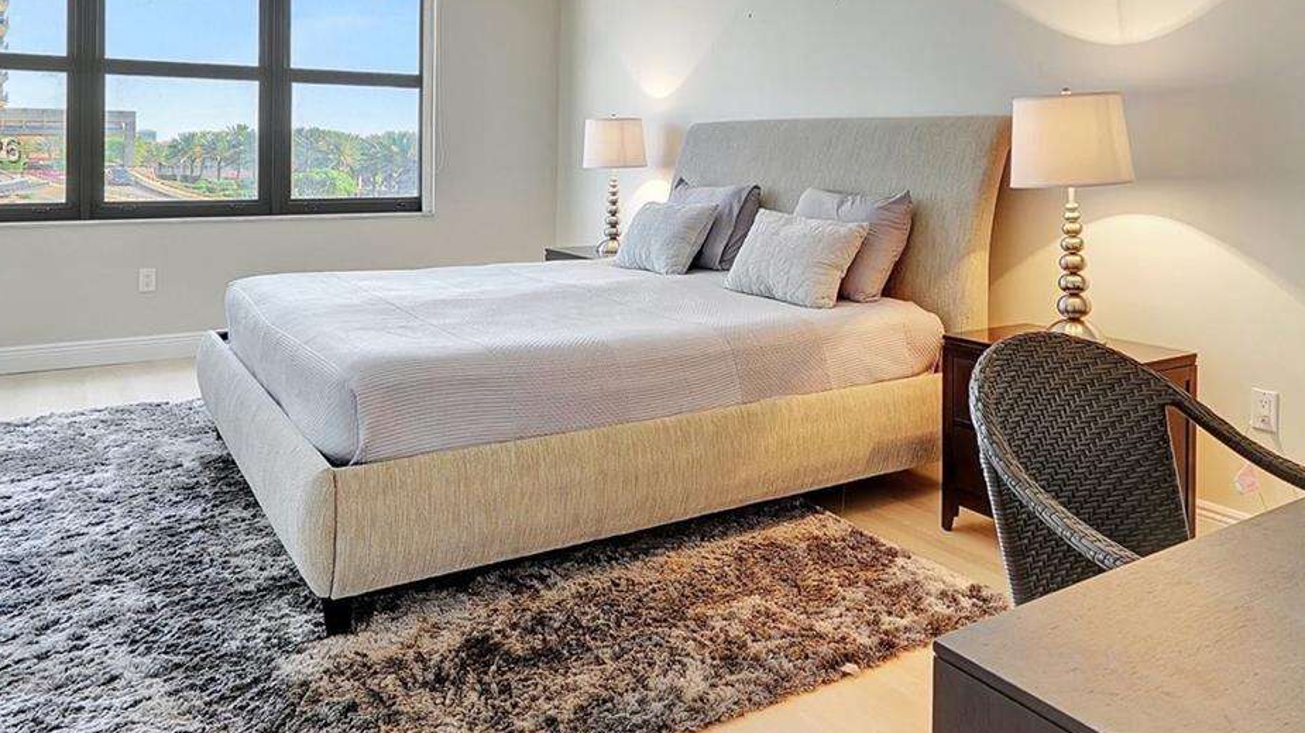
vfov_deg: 38.7
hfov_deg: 66.0
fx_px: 1003
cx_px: 710
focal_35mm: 29
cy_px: 152
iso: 640
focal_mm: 16
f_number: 13
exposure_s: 1/3.33
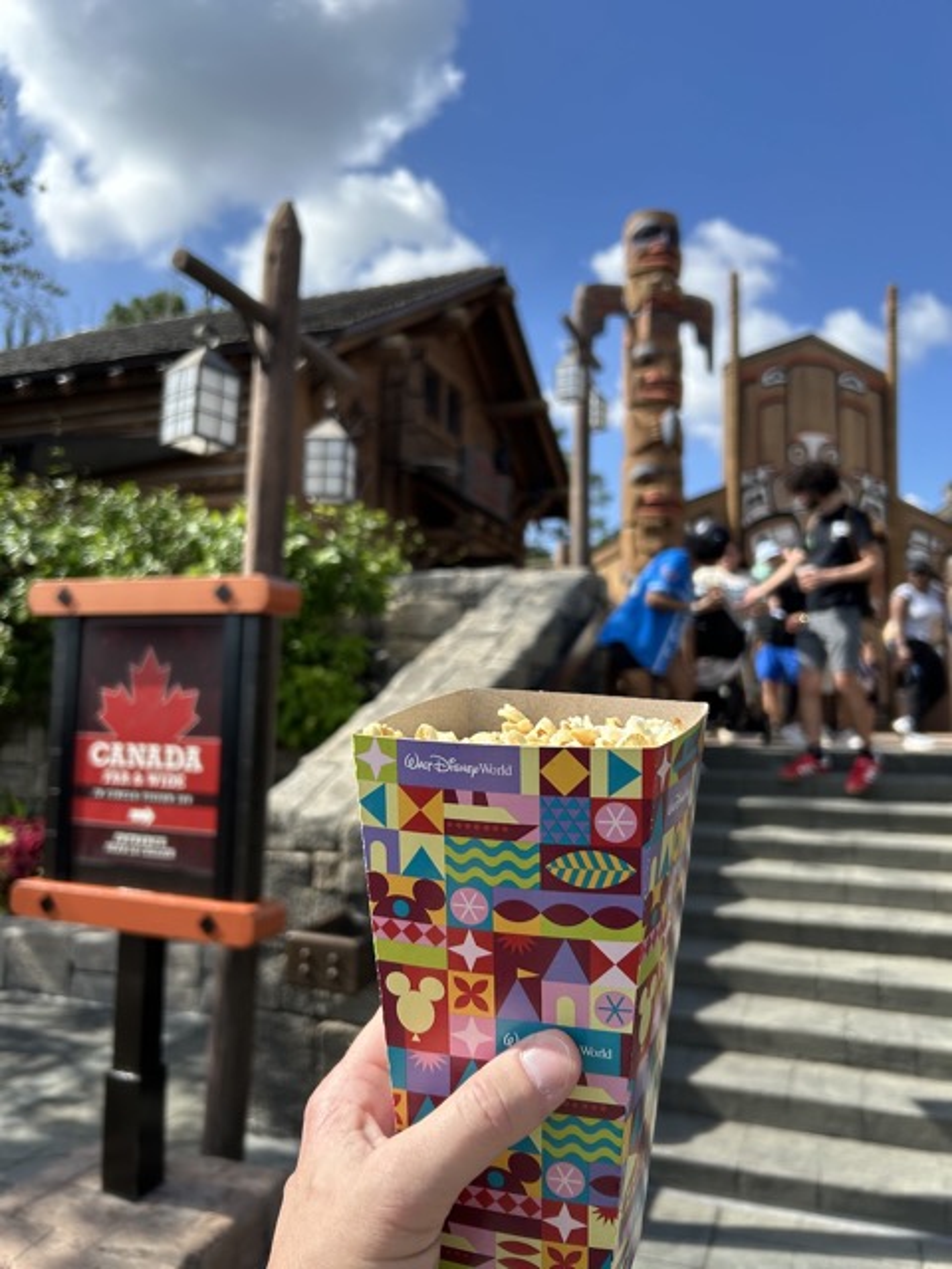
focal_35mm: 26
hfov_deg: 53.1
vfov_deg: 67.3
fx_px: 953
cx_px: 476
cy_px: 634
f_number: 1.5
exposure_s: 1/2632
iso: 50
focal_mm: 5.7
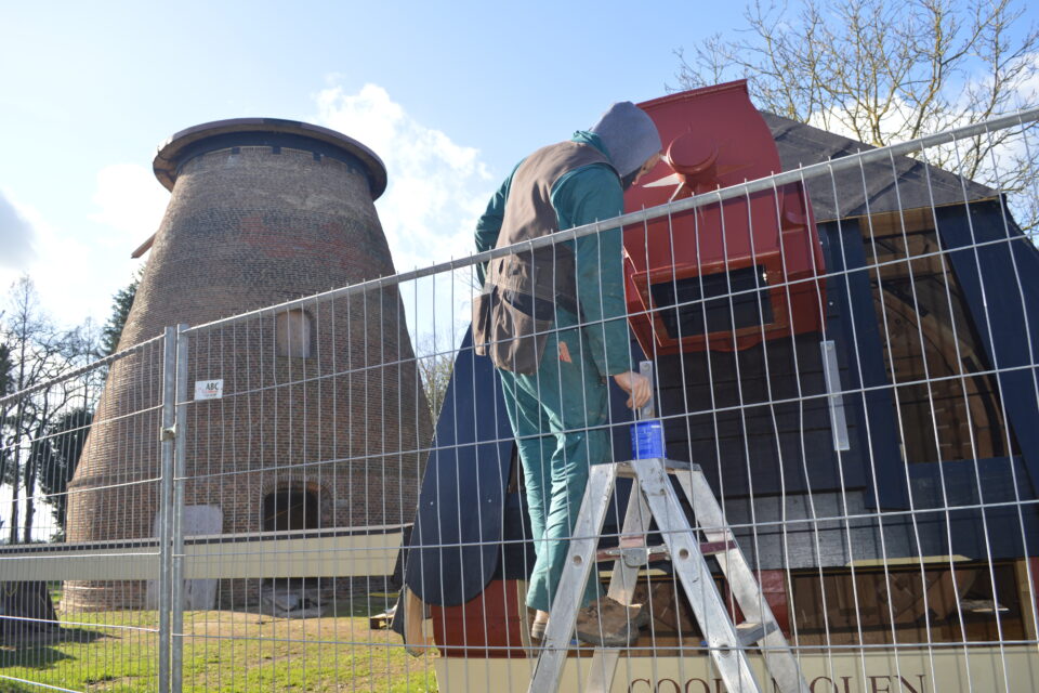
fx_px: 779
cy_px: 346
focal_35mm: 27
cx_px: 520
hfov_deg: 67.4
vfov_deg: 47.9
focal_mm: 18
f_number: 5
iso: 100
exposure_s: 1/200
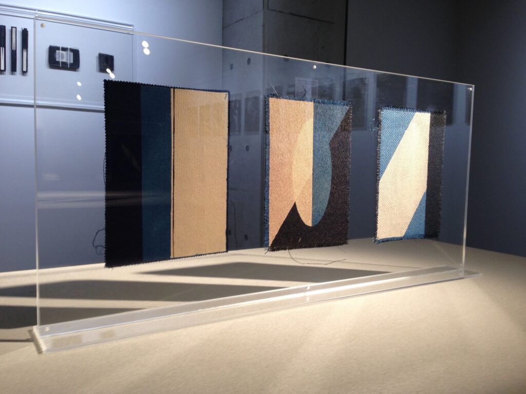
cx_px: 263
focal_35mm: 33
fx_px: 501
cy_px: 197
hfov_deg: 55.4
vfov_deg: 42.9
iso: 50
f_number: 2.4
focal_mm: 4.12
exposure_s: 1/30
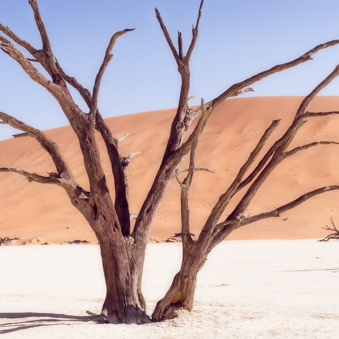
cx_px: 180
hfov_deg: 26.9
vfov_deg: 26.9
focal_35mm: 64
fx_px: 709
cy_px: 170
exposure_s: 1/100
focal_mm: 27
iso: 200
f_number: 14
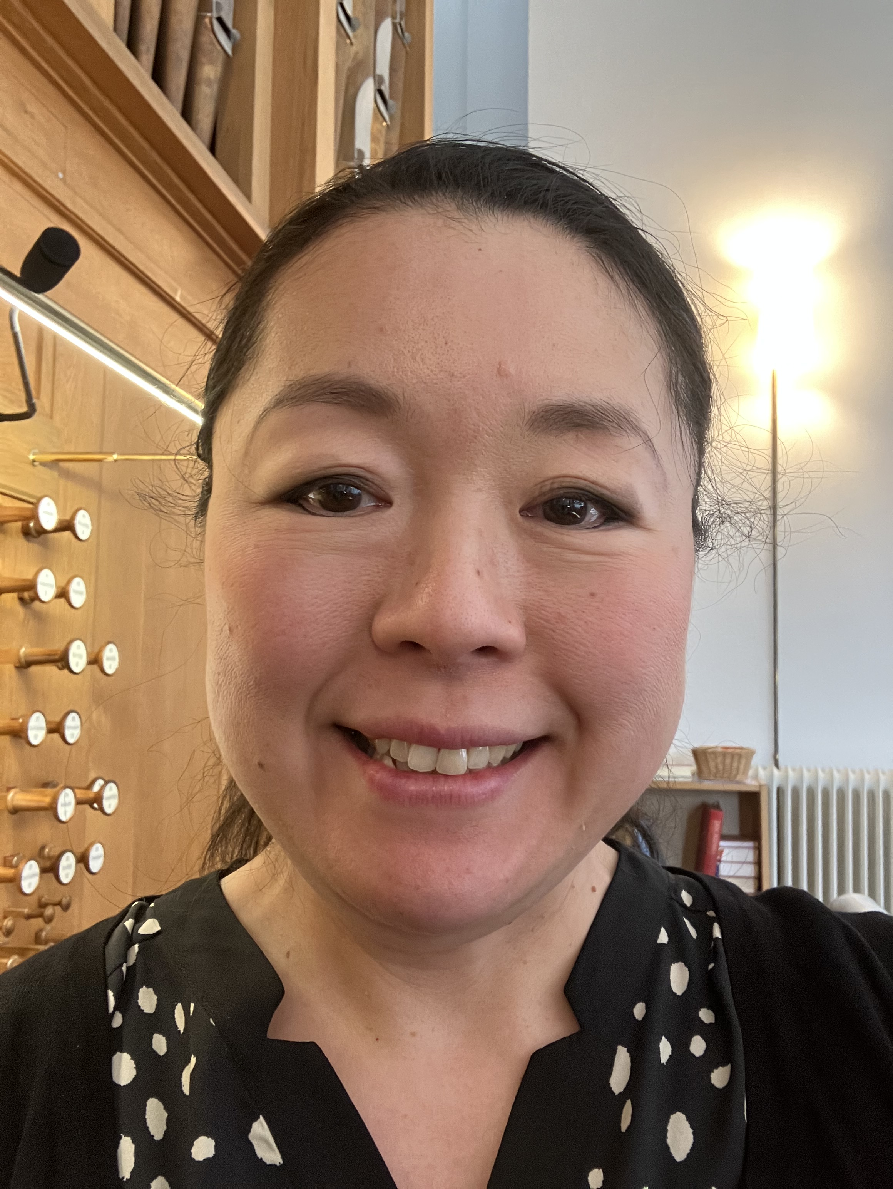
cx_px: 446
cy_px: 594
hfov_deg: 44.2
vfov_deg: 56.8
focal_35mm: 32
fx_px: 1099
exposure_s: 1/33
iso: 200
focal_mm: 2.87
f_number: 2.2
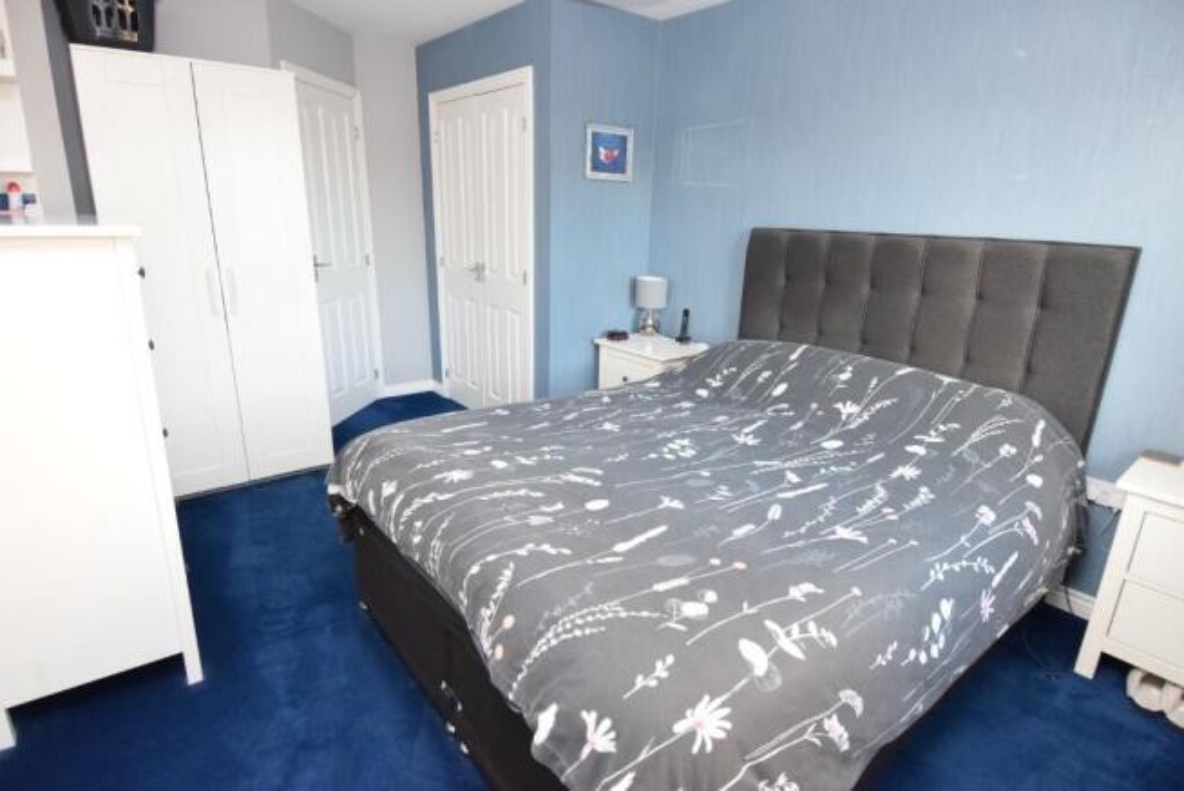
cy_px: 396
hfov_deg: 90.0
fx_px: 592
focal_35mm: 18
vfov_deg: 67.5
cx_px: 592
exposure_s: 1/60
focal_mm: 12
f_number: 4
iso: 1400
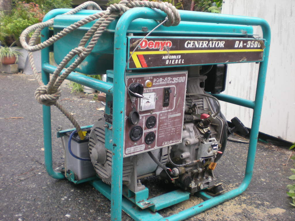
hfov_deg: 49.0
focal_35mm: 38
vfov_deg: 37.7
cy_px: 110
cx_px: 148
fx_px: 324
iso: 50
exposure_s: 1/90.8
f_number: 3.1
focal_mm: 6.3
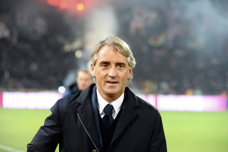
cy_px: 76
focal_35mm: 112
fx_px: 709
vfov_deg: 12.2
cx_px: 114
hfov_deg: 18.3
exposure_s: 1/640
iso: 4500
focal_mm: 112
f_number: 4
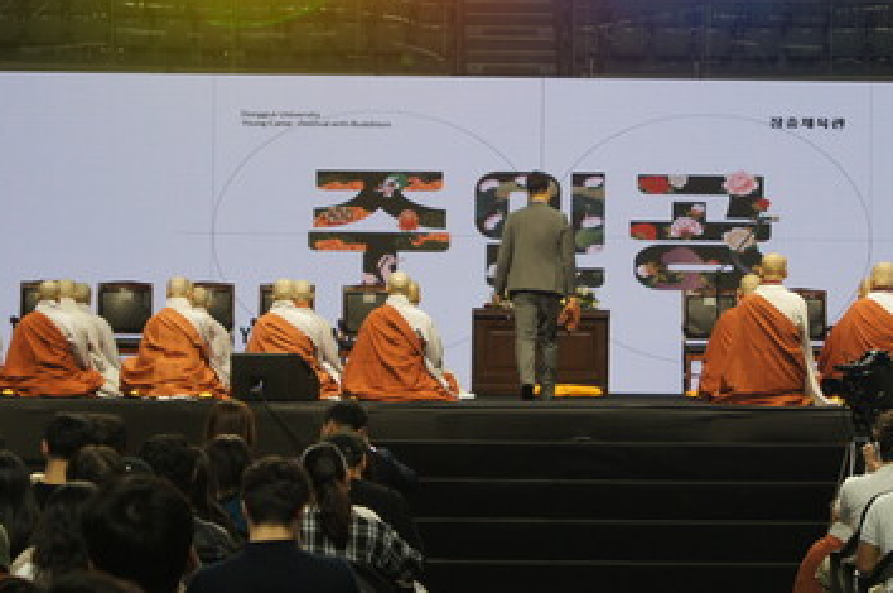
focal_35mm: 140
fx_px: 3464
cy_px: 226
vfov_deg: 9.8
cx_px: 540
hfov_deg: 14.7
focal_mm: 55
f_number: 5.6
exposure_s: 1/100
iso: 320
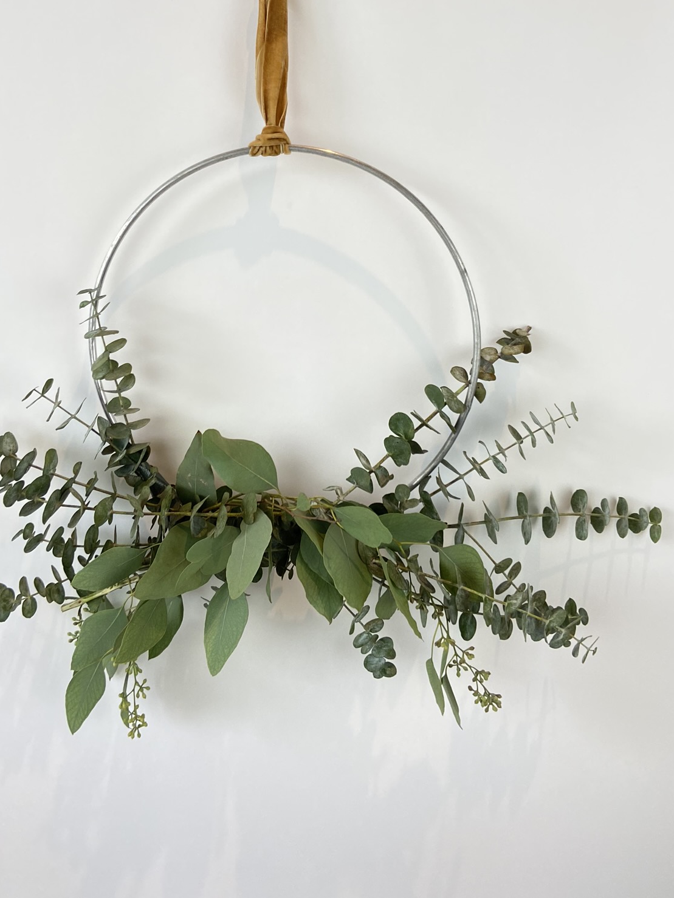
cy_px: 334
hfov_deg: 39.6
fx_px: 935
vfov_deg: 50.8
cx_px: 301
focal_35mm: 36
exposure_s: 1/120
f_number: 1.8
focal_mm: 4.25
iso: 125
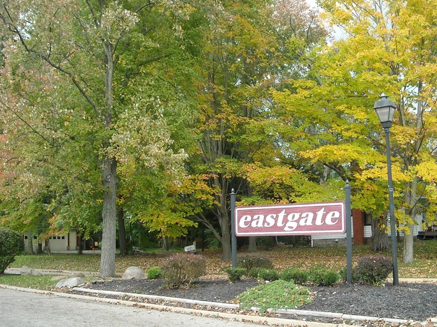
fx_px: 581
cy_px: 207
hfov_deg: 41.1
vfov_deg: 31.4
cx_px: 253
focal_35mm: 46
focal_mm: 5.7
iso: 270
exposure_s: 1/250
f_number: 2.8
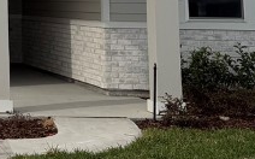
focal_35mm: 123
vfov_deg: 10.1
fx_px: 854
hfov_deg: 15.6
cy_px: -118
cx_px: -132
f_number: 1.78
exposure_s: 1/7353
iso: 80
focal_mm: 6.76
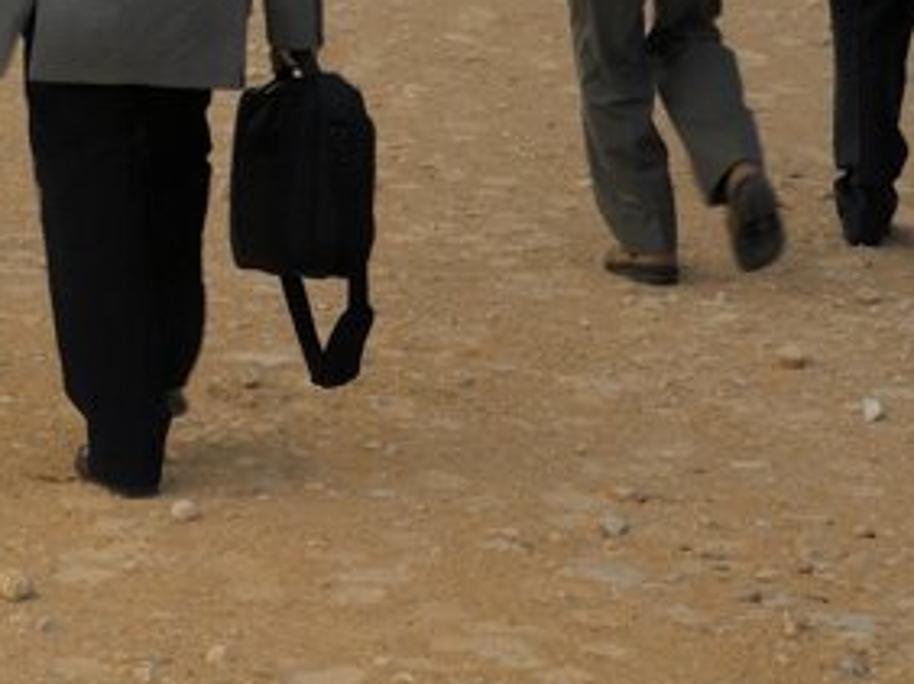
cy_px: -410
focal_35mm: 156
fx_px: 4116
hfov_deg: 12.3
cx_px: -288
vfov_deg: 9.2
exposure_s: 1/60
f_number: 11
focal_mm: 26
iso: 100
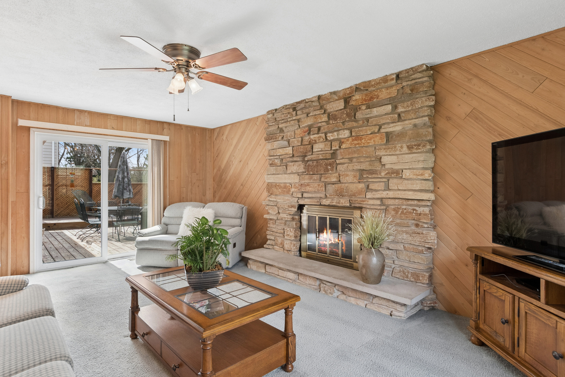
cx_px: 282
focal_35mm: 18
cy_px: 188
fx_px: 282
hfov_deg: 90.0
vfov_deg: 67.4
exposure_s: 1/40
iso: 800
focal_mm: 12
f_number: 8
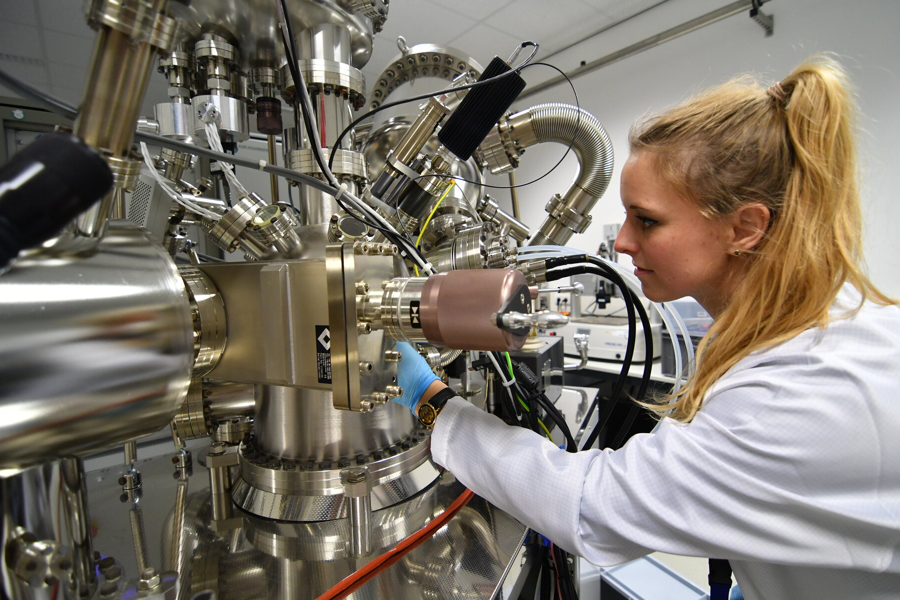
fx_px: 438
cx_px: 472
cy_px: 291
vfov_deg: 68.8
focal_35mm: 18
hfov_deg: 91.4
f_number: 2.8
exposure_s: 1/160
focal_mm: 11
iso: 1100
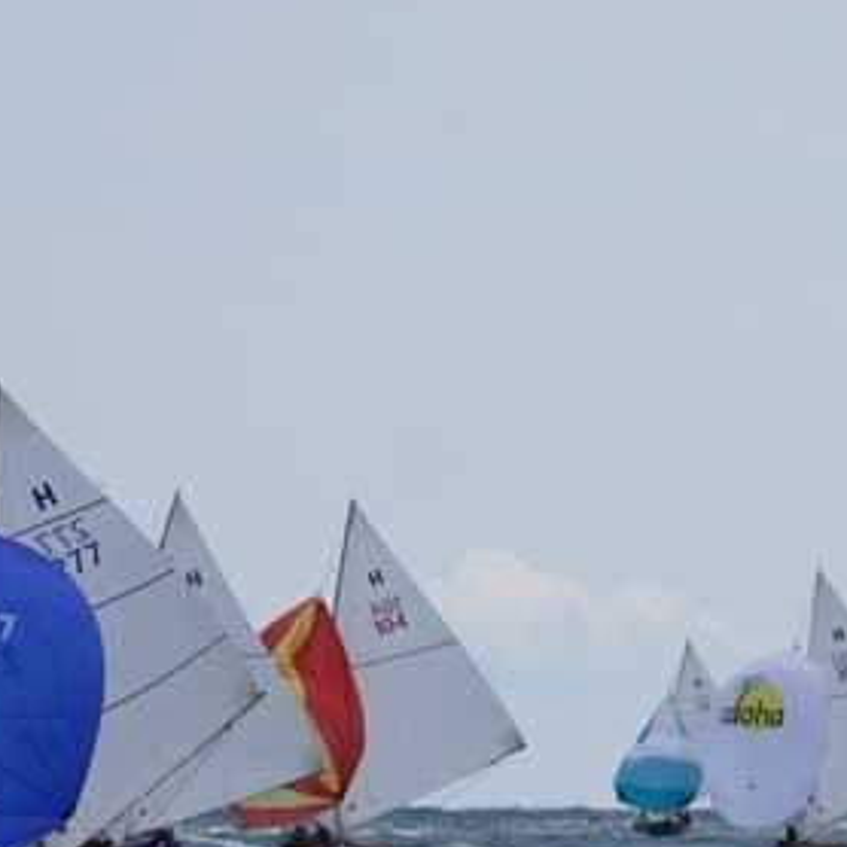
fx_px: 20319
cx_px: 881
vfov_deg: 2.4
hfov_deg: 2.4
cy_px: 580
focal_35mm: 734
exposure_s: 1/1250
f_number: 5.6
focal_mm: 200
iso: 125
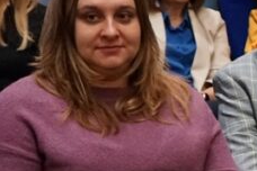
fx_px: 964
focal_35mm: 135
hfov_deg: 13.7
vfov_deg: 10.1
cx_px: 450
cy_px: 145
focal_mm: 30
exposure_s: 1/125
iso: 6400
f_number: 3.5
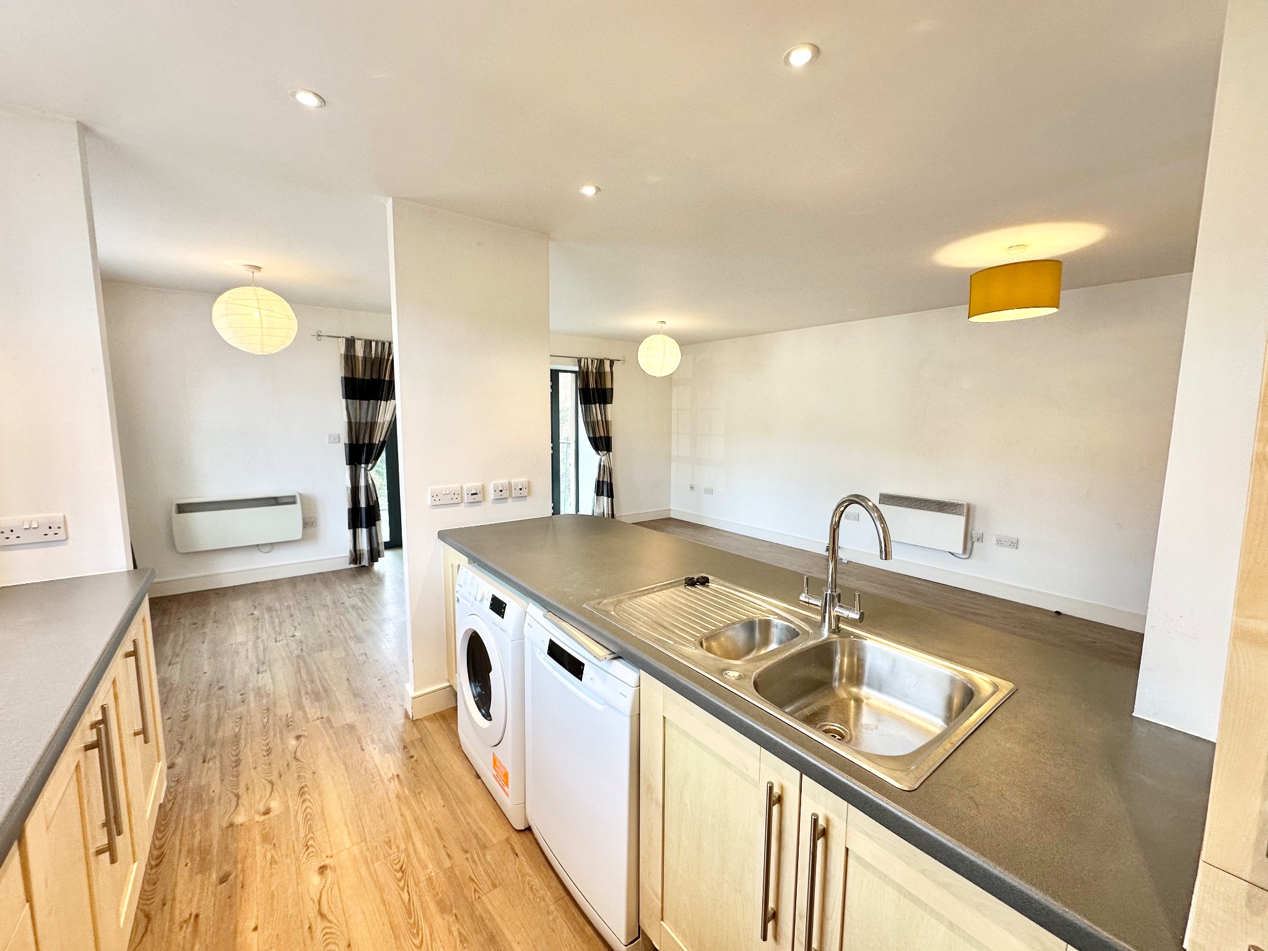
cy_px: 476
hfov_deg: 102.1
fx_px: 513
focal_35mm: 14
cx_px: 634
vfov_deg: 85.7
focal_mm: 2.22
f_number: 2.2
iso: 125
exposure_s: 1/100
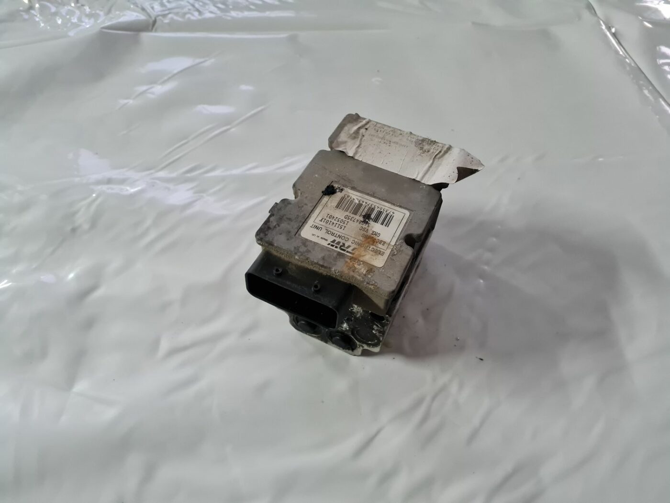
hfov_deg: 67.3
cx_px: 335
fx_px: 503
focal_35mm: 26
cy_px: 252
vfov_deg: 53.1
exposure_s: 1/50
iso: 640
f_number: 1.8
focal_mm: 5.4
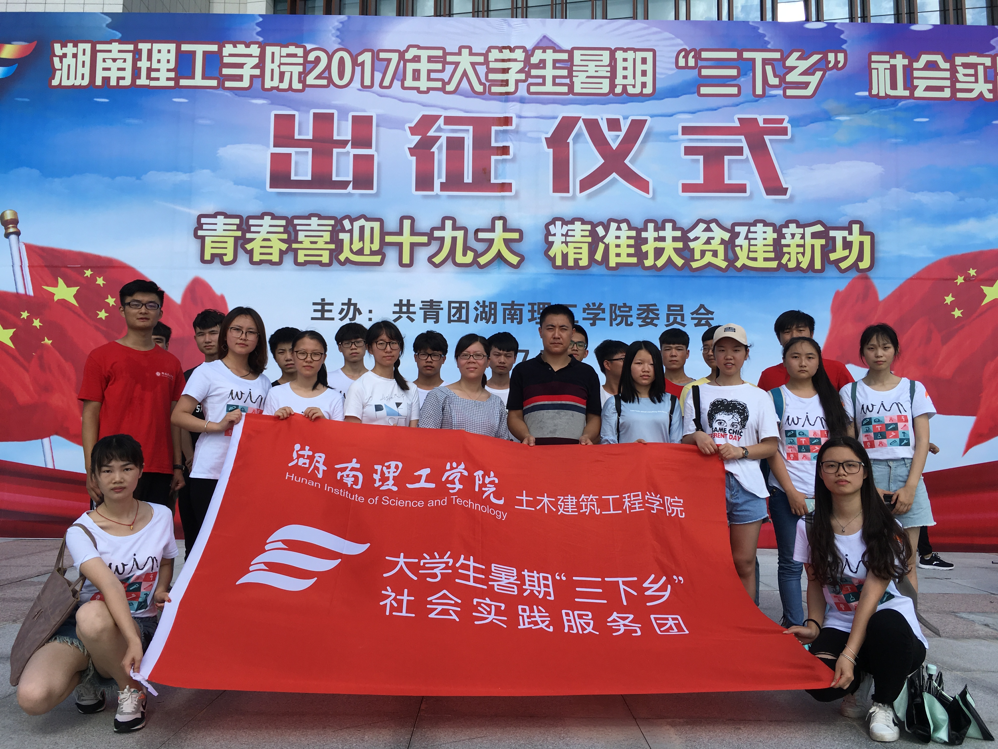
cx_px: 499
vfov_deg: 48.2
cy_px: 374
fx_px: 836
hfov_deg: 61.7
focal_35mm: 29
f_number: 2.2
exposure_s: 1/1148
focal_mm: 4.15
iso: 25
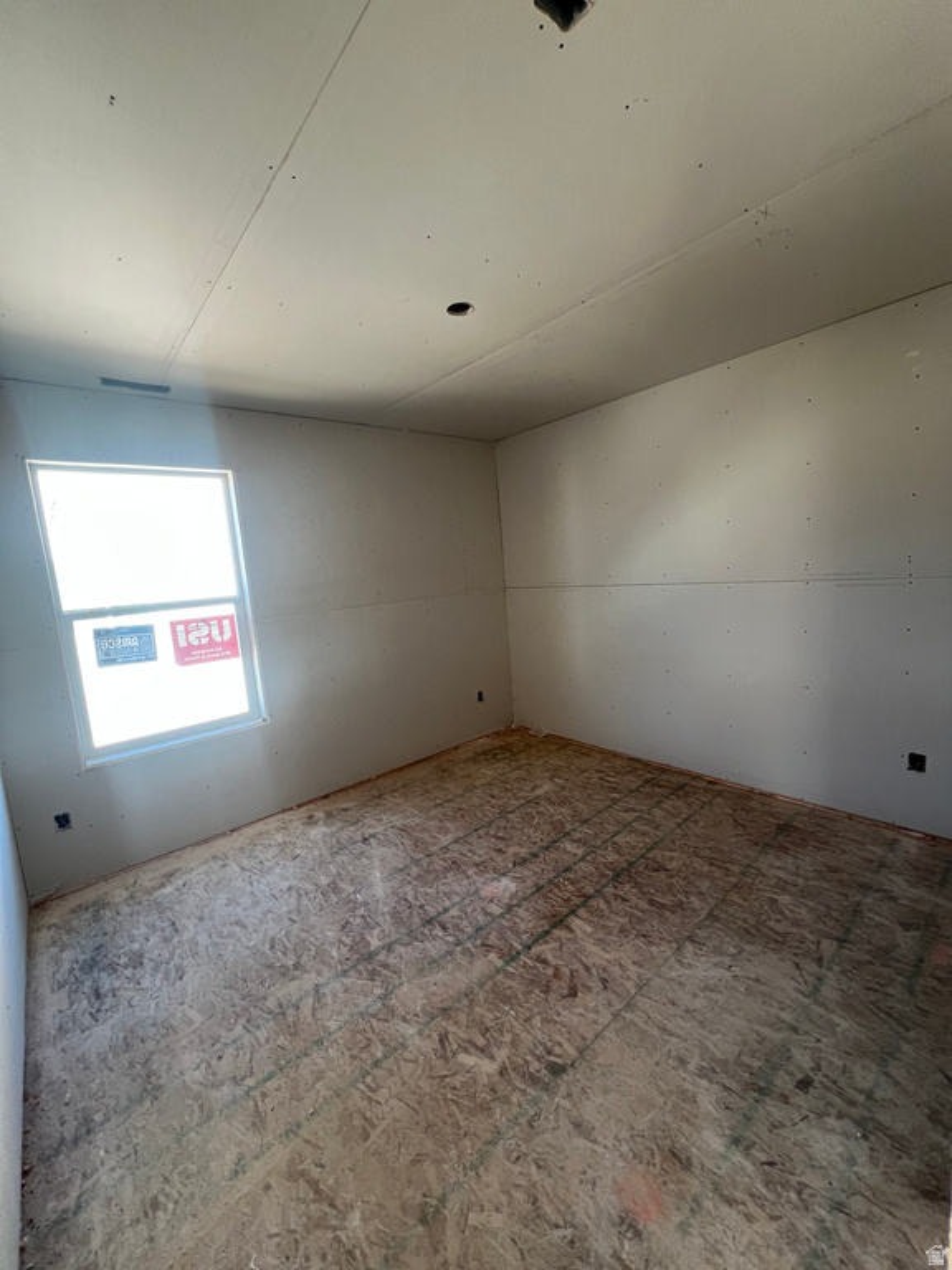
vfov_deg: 106.2
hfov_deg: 89.9
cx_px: 476
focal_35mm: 13
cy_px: 635
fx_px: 477
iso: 125
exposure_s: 1/99
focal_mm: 1.57
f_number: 1.8
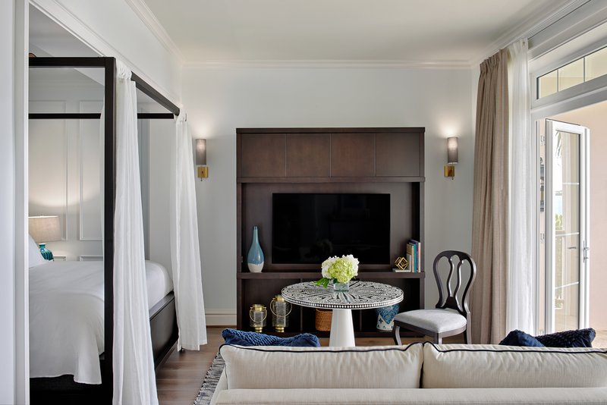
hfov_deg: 63.6
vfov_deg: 45.0
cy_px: 202
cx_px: 304
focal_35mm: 29
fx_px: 489
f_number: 16
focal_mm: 29
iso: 200
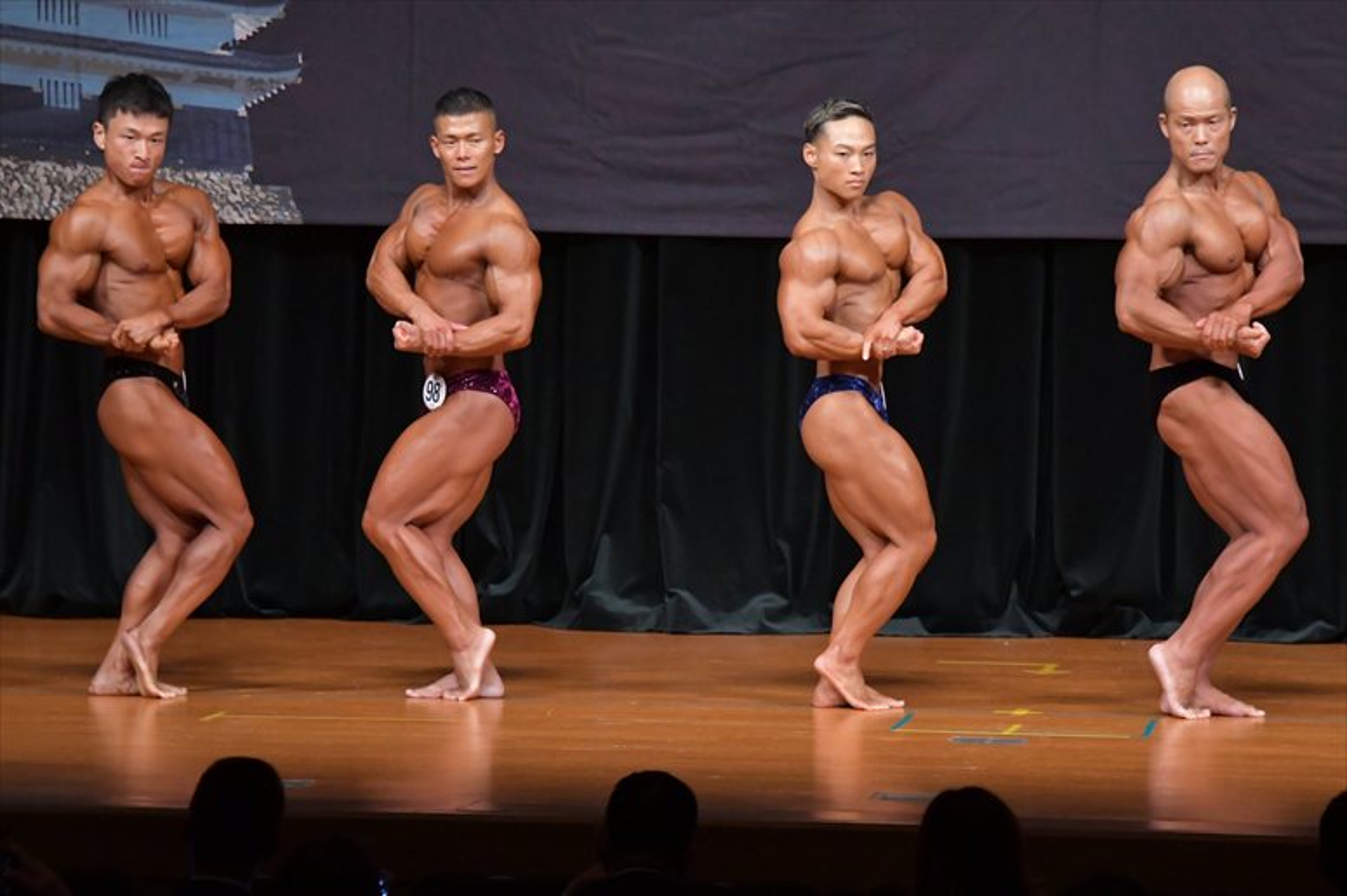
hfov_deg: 8.1
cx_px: 674
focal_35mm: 255
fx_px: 9537
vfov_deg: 5.4
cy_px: 448
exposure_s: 1/400
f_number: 5.6
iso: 5000
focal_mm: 170
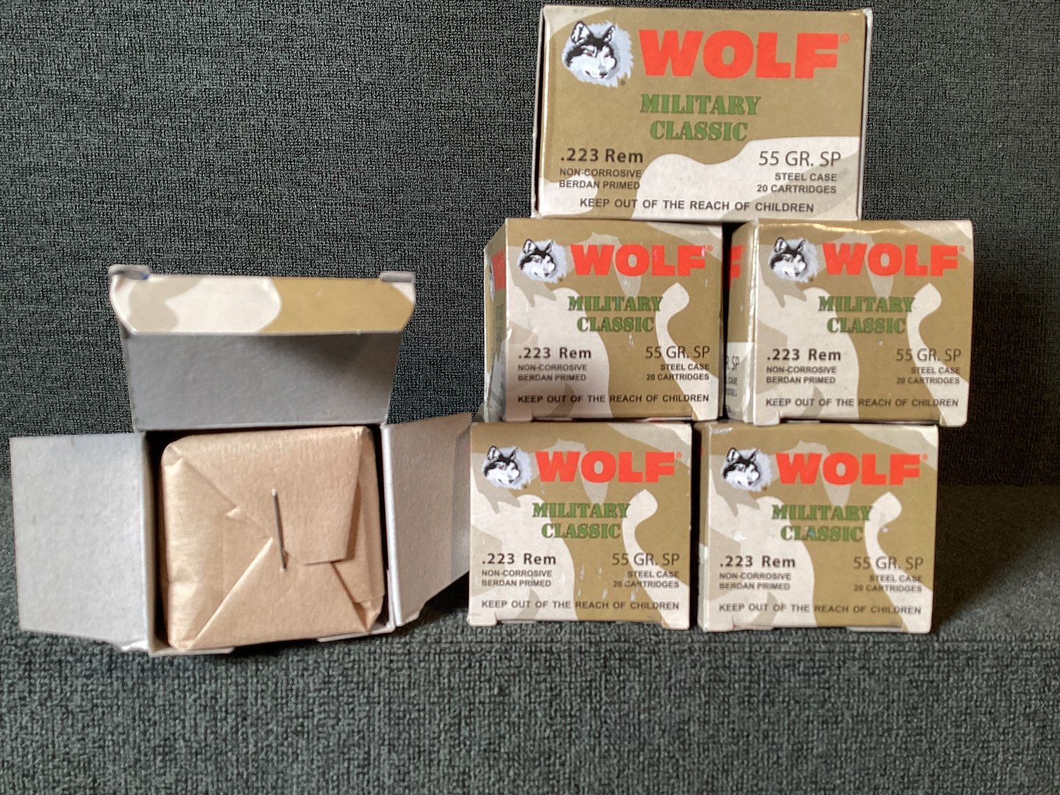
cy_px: 398
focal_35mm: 31
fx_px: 949
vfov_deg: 45.4
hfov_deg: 58.3
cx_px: 530
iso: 80
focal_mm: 3.3
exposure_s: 1/50
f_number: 2.4
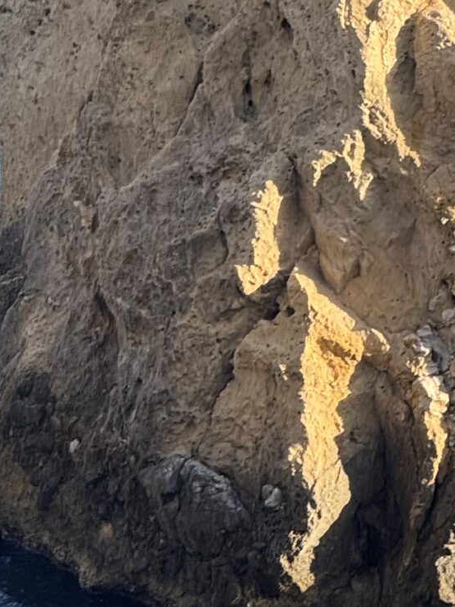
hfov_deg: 3.6
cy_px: 210
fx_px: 7306
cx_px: 281
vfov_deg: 4.8
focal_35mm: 417
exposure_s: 1/342
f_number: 2.8
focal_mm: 15.66
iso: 50
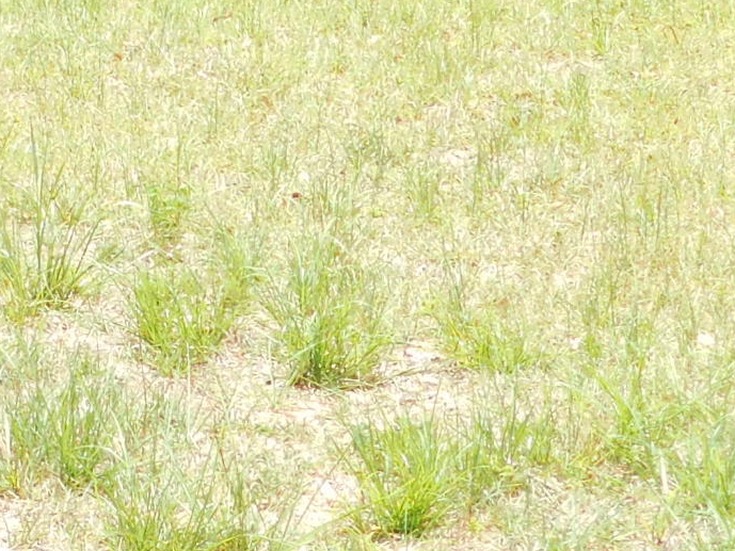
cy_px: -563
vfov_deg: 6.5
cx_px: -590
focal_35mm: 222
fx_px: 4715
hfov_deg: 8.6
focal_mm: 9
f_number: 3.8
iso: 125
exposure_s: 1/320
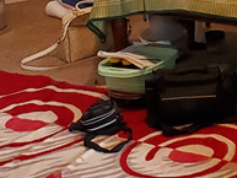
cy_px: -128
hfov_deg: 14.3
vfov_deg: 10.2
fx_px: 945
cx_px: 150
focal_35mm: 138
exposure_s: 1/40
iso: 400
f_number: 2.4
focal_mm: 4.3
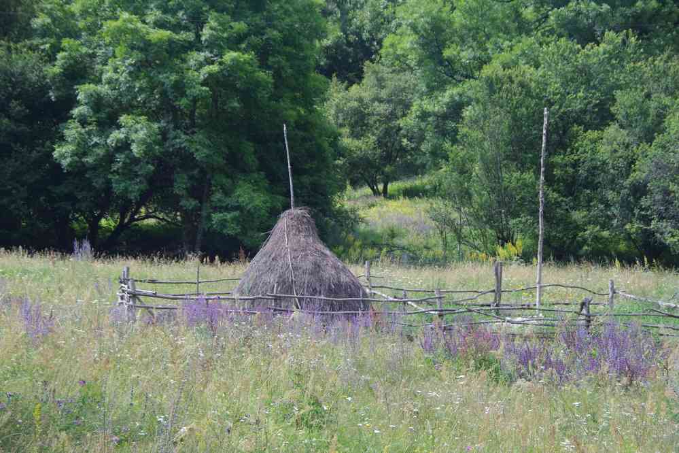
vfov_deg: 15.7
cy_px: 226
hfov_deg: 23.4
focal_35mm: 87
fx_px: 1641
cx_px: 340
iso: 800
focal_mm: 57.5
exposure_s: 1/100
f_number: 8
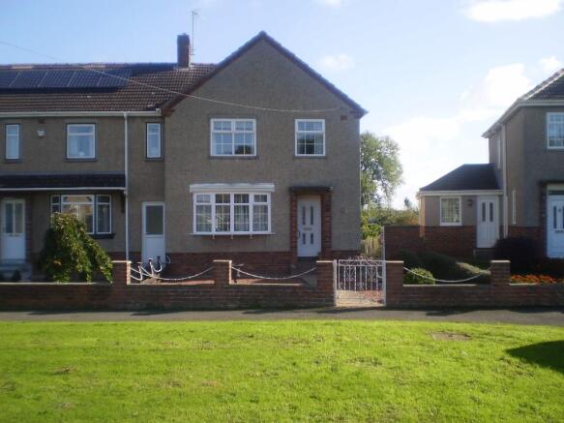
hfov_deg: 51.4
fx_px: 586
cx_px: 282
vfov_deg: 39.6
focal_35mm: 36
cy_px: 212
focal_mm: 6.3
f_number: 3.1
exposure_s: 1/640
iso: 64
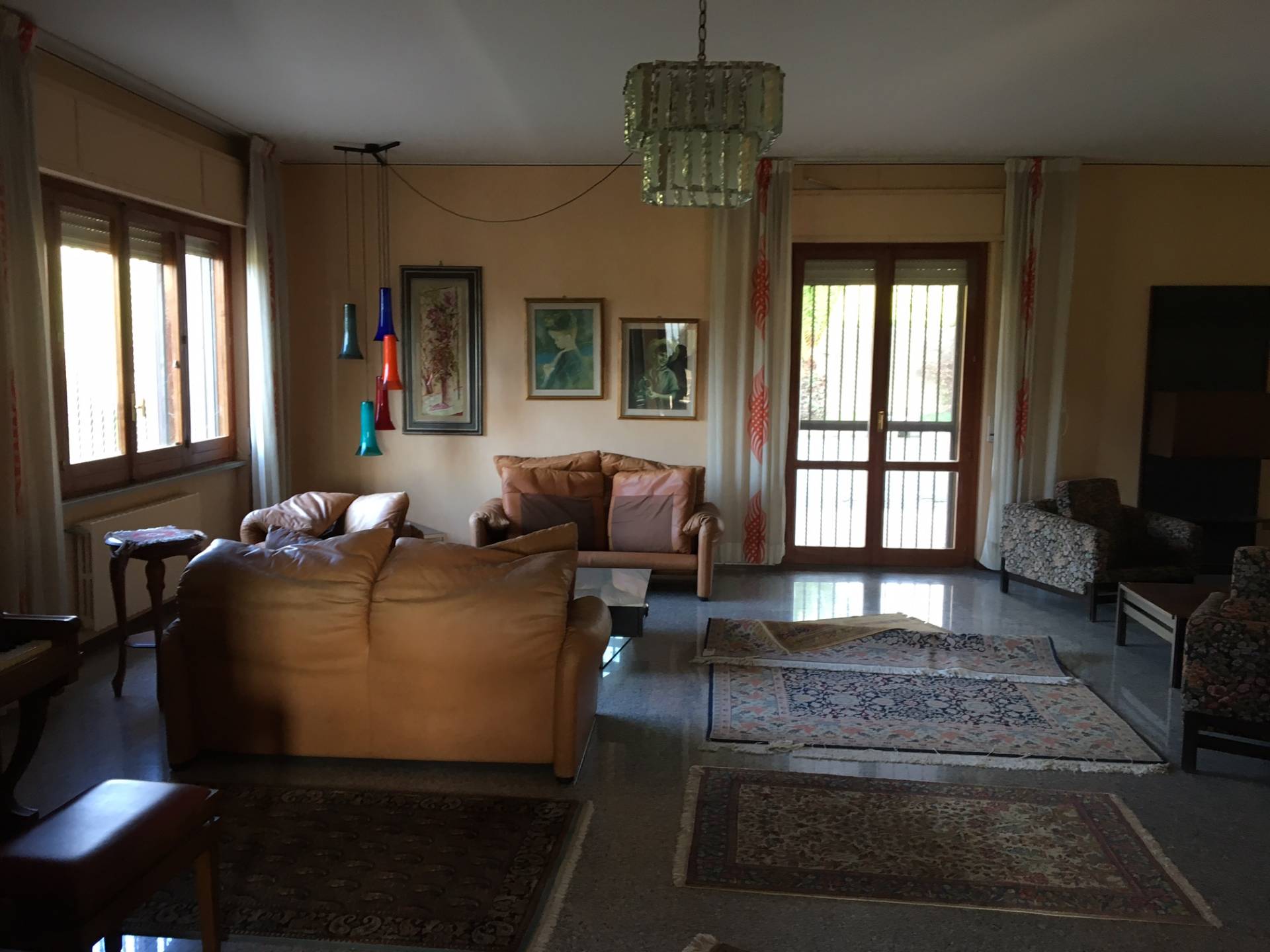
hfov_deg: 61.7
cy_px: 476
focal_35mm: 29
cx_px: 635
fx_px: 1064
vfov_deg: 48.2
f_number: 2.2
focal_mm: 4.15
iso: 80
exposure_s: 1/33
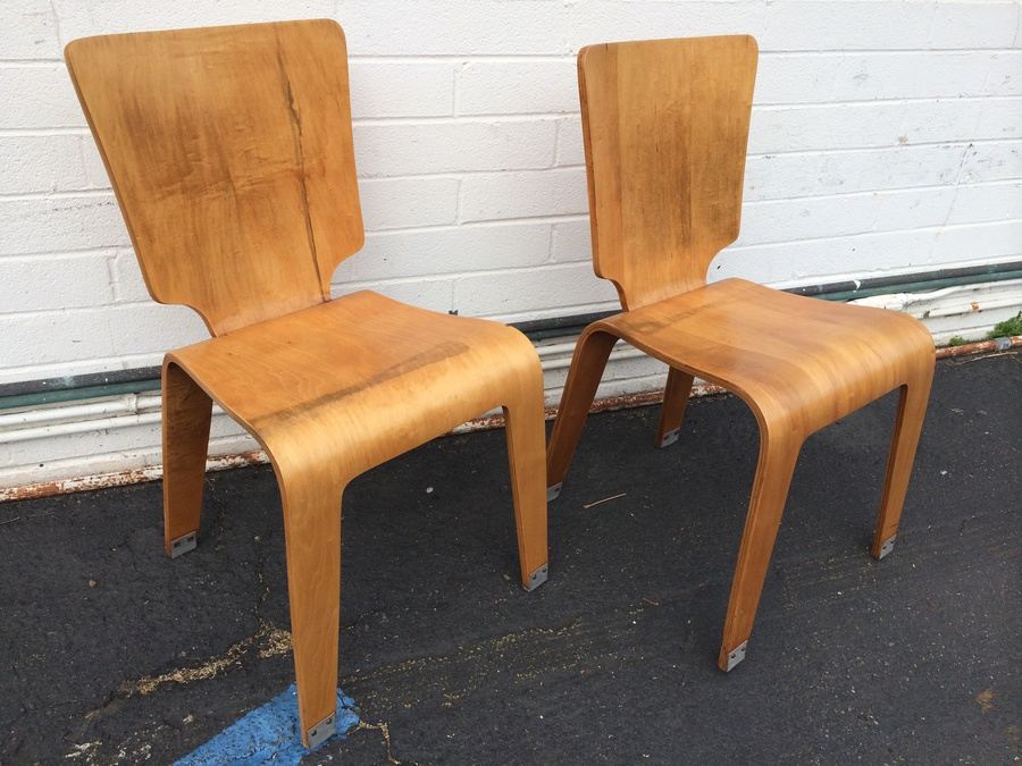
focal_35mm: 30
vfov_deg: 46.8
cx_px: 511
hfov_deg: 60.0
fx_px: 886
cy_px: 383
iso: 40
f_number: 2.2
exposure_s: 1/1786
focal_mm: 4.12
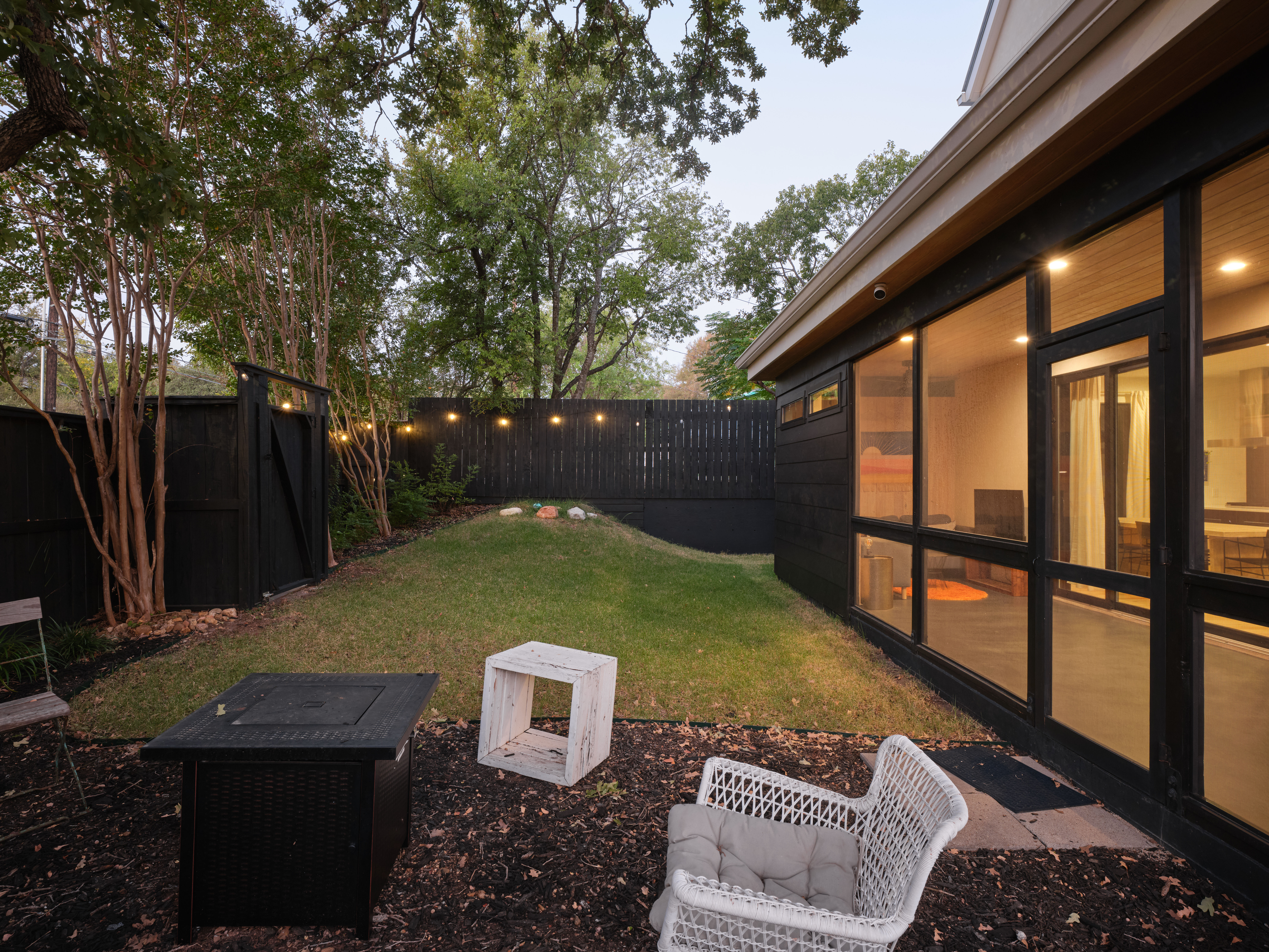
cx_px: 634
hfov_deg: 84.7
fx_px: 697
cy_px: 476
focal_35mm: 19
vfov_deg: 68.7
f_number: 13
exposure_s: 2.5
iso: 320
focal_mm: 24.1
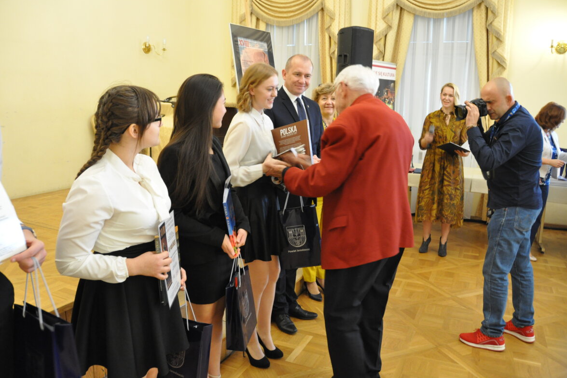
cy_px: 193
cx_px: 279
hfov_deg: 65.5
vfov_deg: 46.4
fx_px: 441
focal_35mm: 28
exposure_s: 1/20
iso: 1600
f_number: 4.5
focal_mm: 18
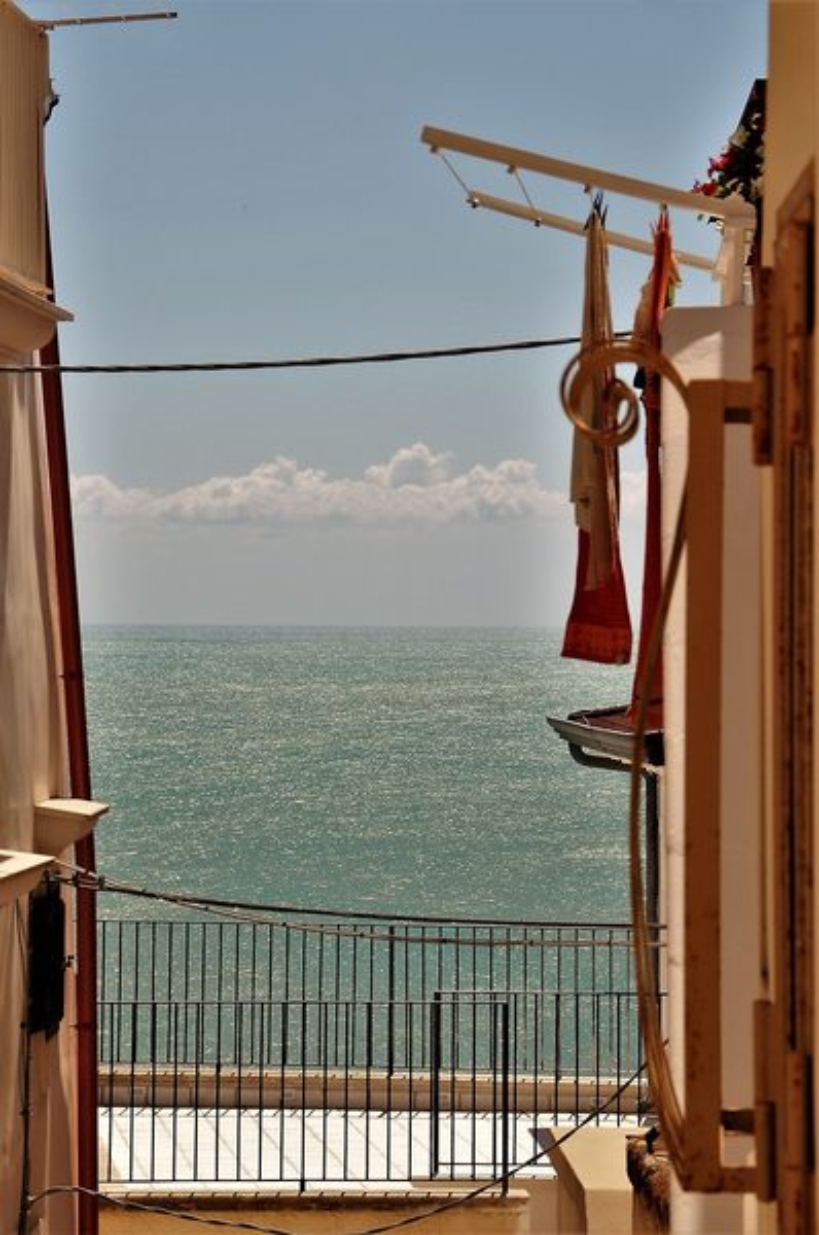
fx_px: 4212
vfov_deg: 16.7
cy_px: 618
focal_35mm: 123
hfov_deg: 11.1
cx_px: 410
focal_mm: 82
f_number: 10
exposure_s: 1/250
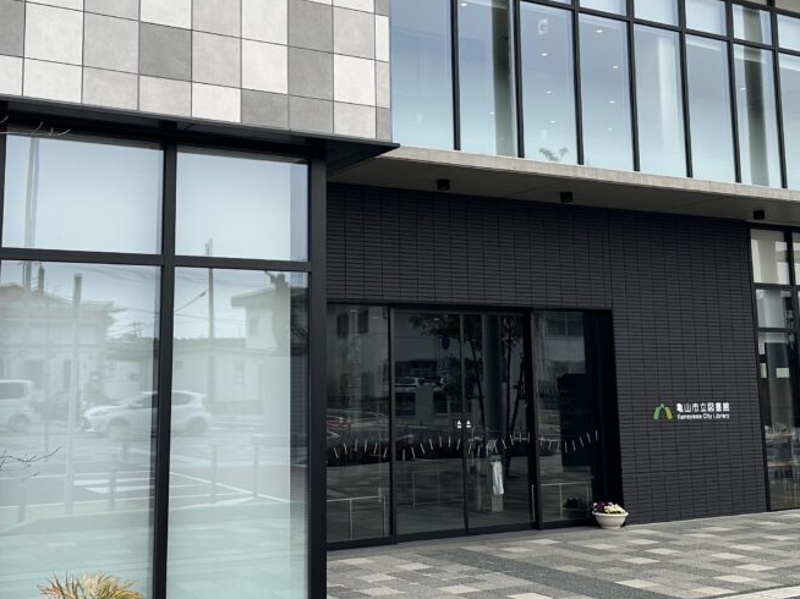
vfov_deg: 30.6
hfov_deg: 40.4
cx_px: 399
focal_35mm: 47
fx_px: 1086
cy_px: 199
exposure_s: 1/2732
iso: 80
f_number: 1.78
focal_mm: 6.86
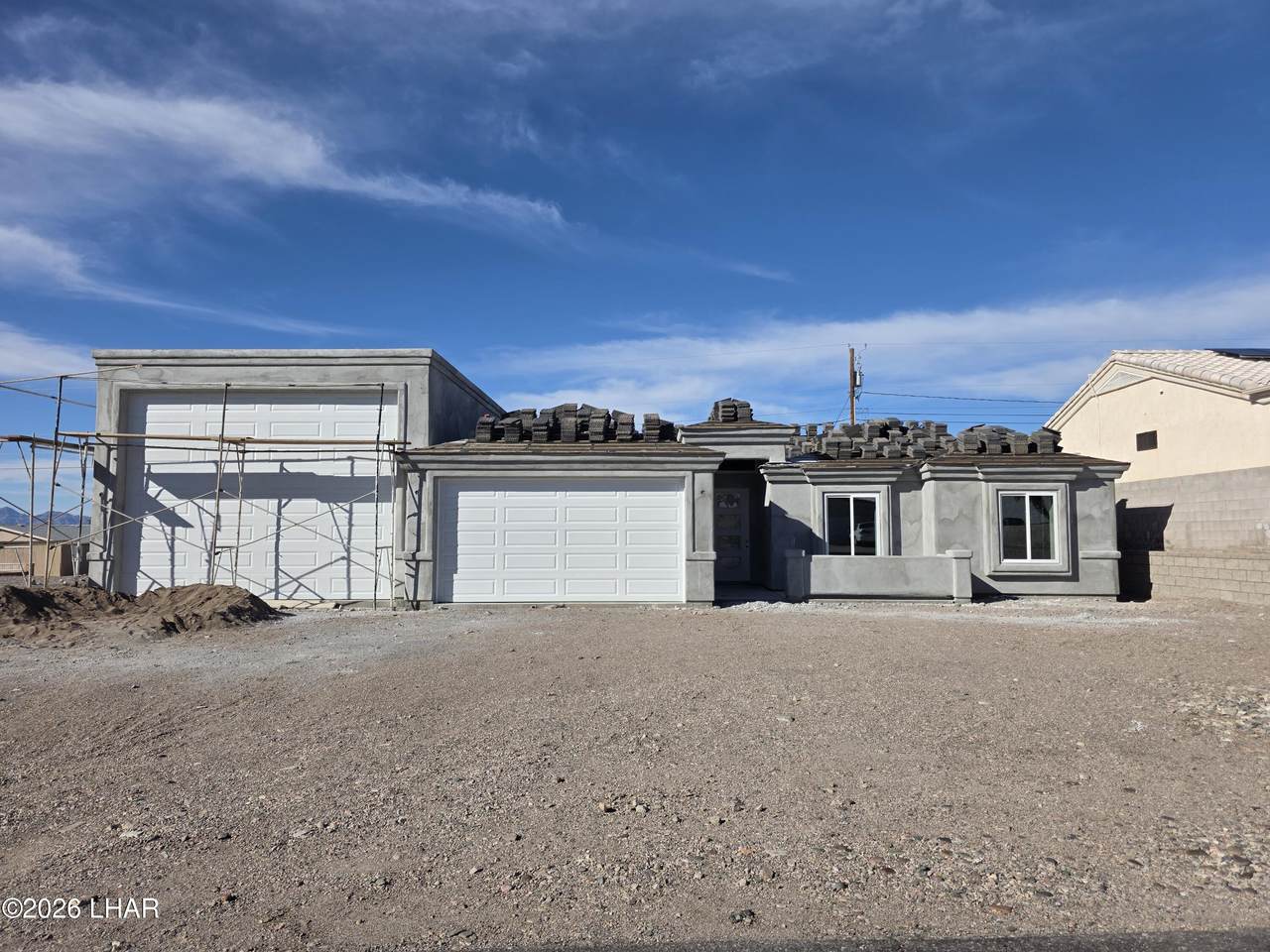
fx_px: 844
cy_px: 476
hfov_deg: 73.9
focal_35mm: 23
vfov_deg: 58.9
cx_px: 635
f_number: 1.7
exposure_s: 1/7944
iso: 50
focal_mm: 6.3
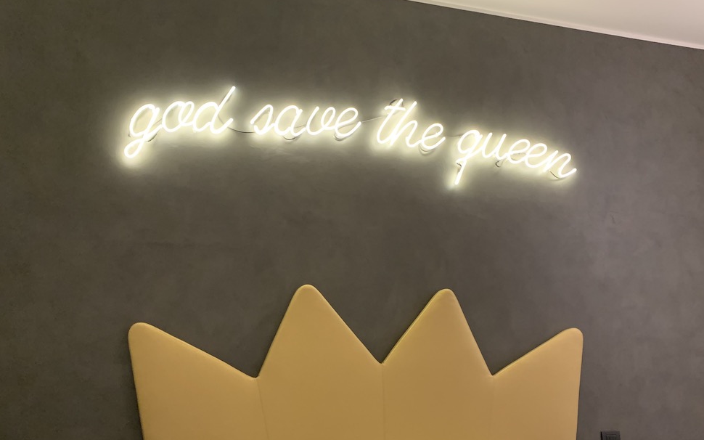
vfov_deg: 35.9
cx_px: 372
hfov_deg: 55.3
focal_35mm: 35
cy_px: 294
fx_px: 671
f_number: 1.8
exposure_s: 1/50
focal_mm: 4.25
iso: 320
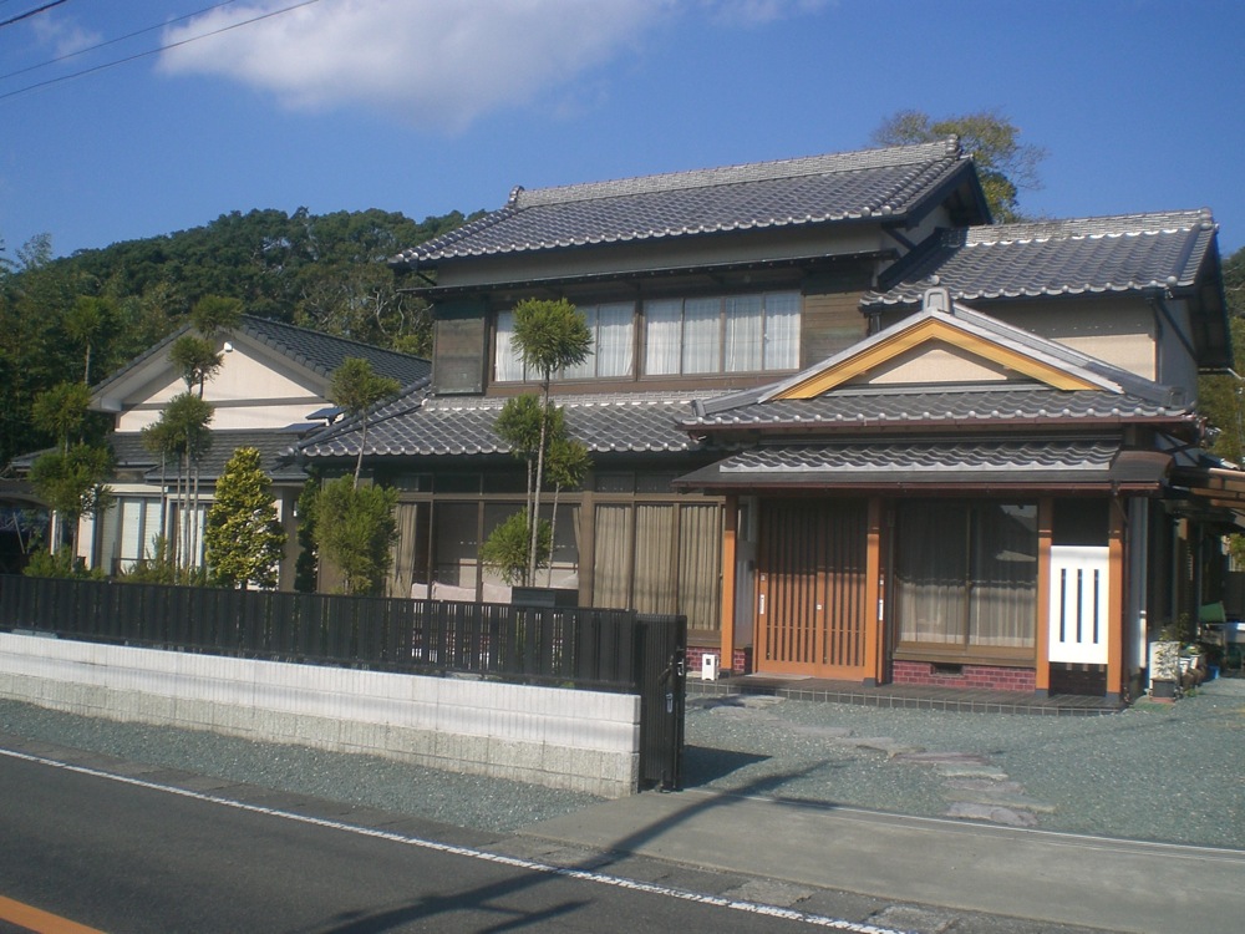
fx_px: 1367
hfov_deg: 49.0
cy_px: 467
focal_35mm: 38
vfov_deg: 37.7
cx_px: 622
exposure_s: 1/500
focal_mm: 6.3
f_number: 4.4
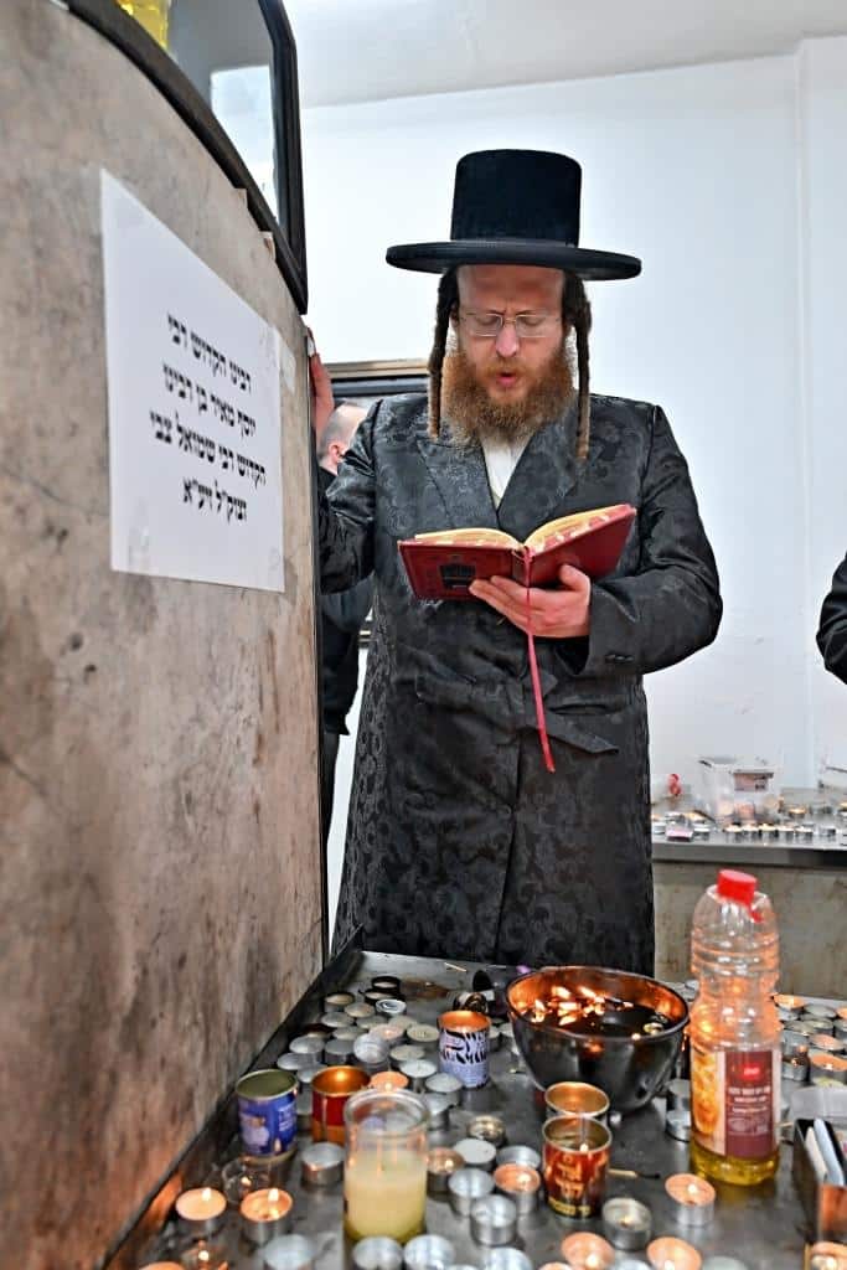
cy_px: 635
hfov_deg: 45.7
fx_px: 1005
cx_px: 424
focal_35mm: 28
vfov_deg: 64.5
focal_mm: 28.5
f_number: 4
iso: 1250
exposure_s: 1/200
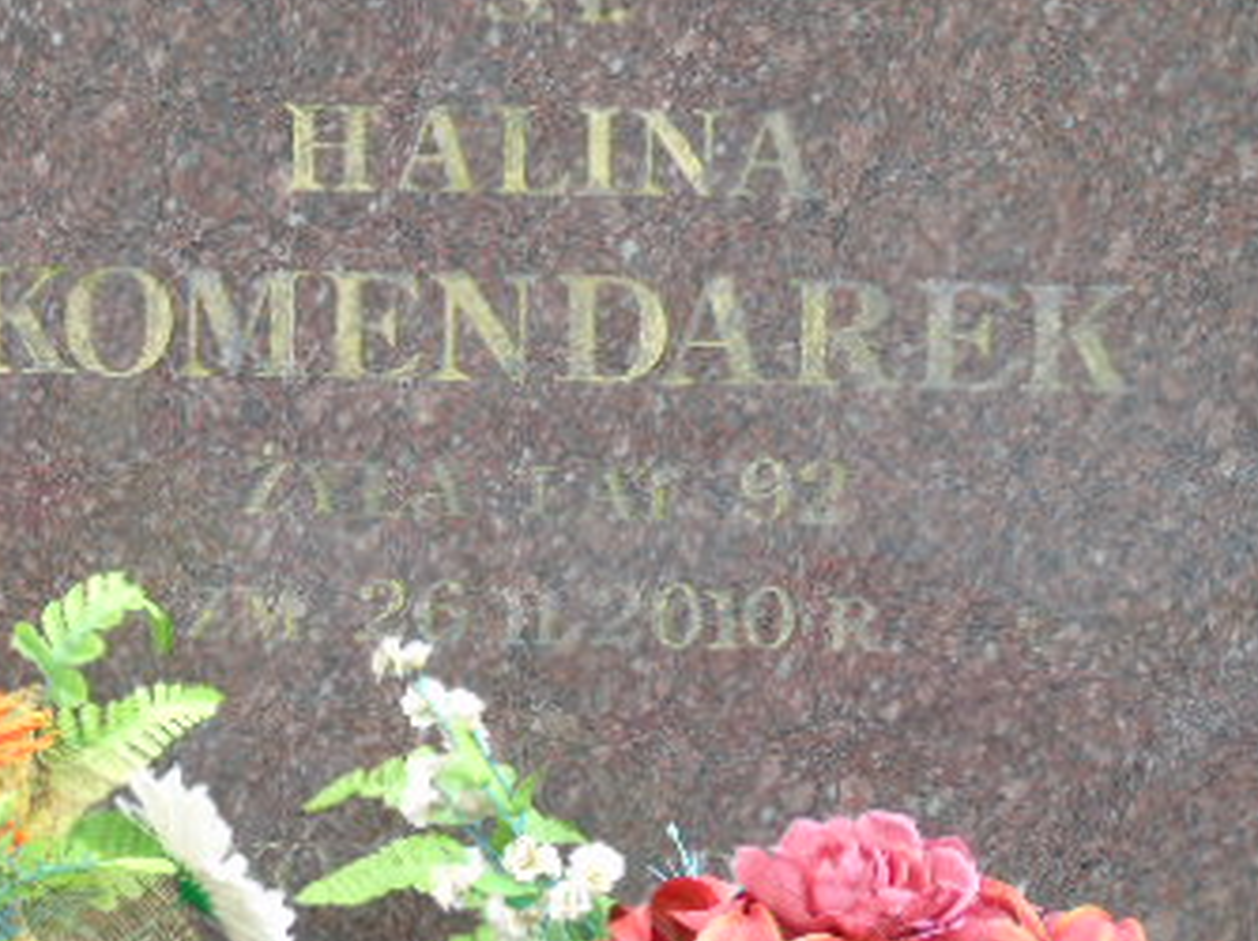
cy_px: 489
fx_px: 7517
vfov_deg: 7.2
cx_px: 294
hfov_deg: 9.5
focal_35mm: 207
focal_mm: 19
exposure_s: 1/40
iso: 80
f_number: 4.4
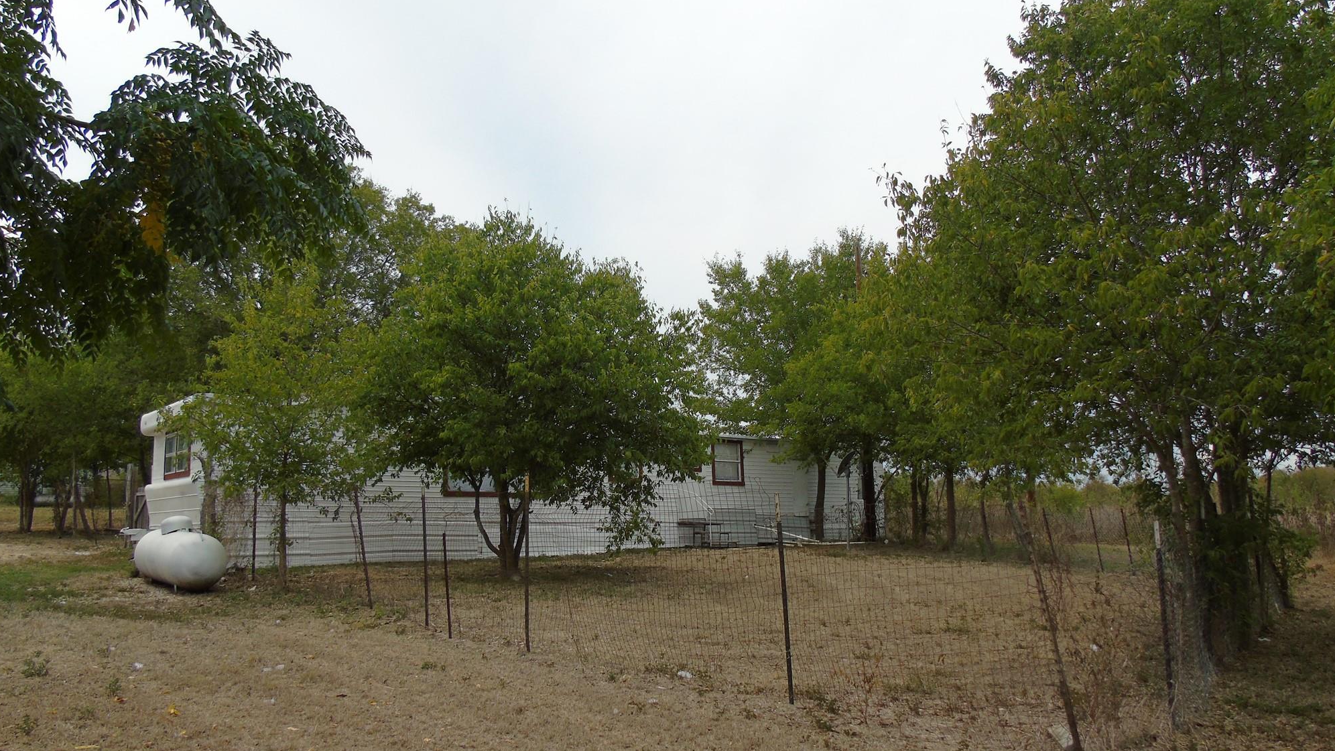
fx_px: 991
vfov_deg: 41.5
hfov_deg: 67.9
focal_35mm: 28
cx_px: 679
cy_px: 416
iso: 80
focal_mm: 4.4
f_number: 3.4
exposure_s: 1/800
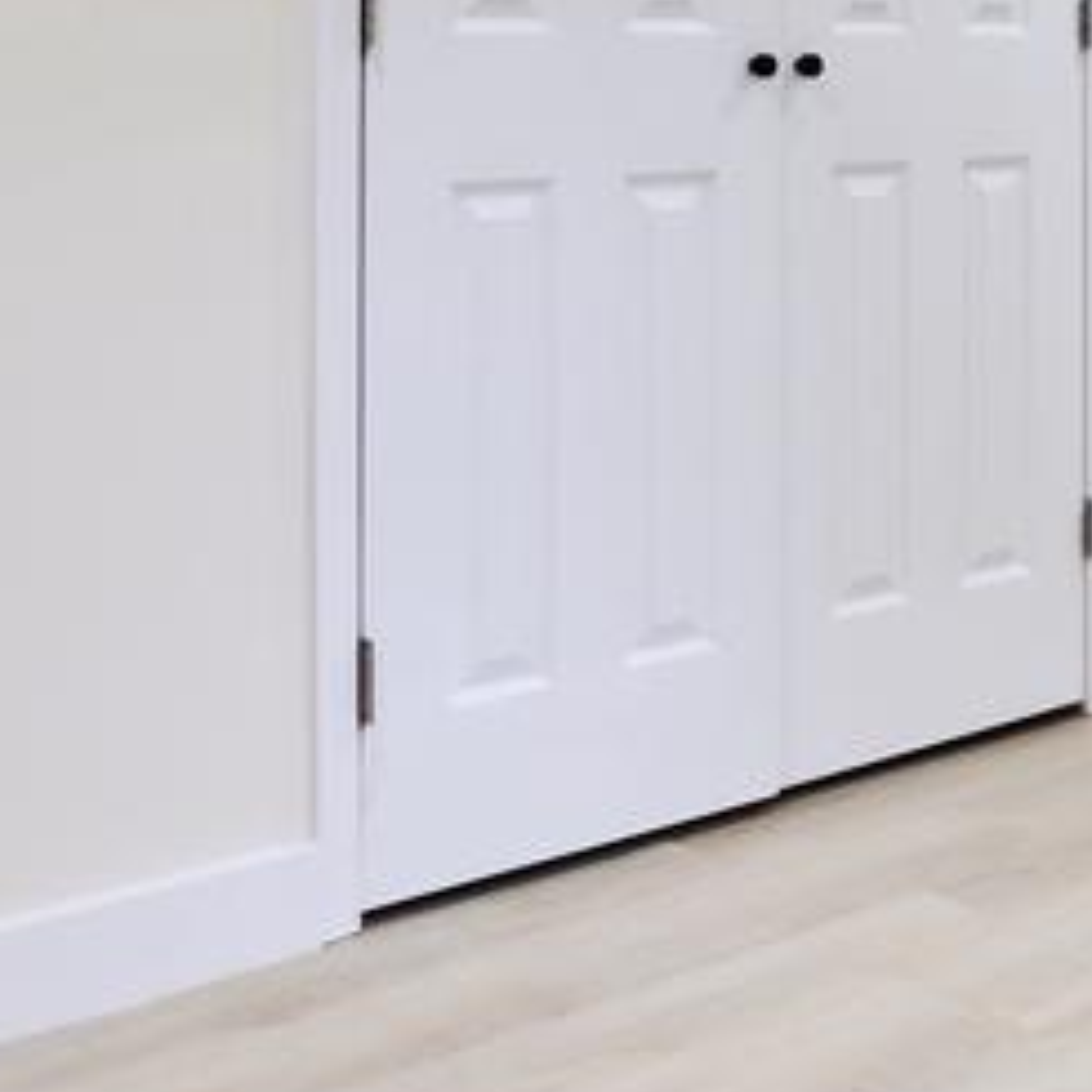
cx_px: 887
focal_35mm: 60
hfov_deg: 28.0
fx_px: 2141
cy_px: 89
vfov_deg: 27.5
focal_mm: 12
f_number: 7.1
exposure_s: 1/10
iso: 64
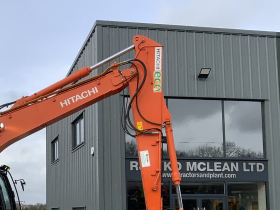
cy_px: 175
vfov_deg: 26.9
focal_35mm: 53
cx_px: 47
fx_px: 429
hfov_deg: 34.8
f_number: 1.8
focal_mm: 3
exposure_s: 1/962
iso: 16
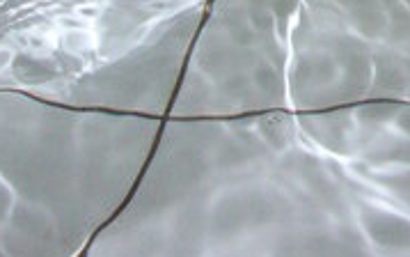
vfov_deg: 6.6
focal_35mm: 175
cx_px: 605
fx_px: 1956
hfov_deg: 11.5
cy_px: -594
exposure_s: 1/350
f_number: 2.8
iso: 160
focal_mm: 6.1
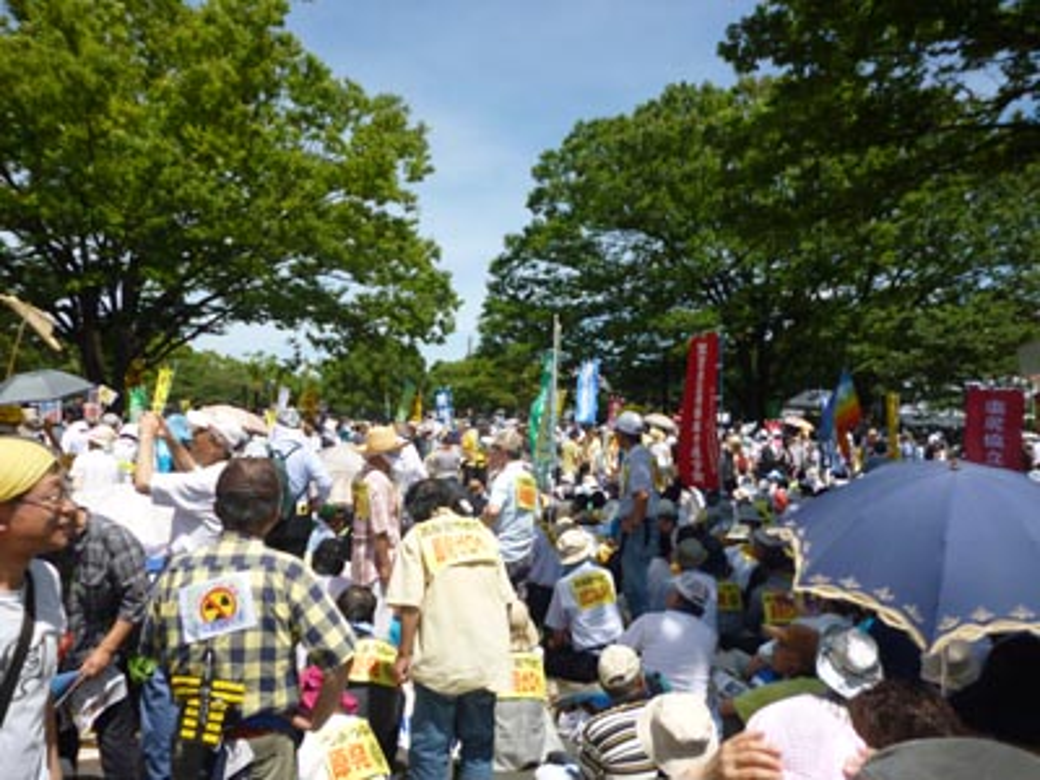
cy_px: 390
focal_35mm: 28
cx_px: 520
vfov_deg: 49.7
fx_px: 841
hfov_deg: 63.4
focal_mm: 5
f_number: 9
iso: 100
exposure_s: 1/125
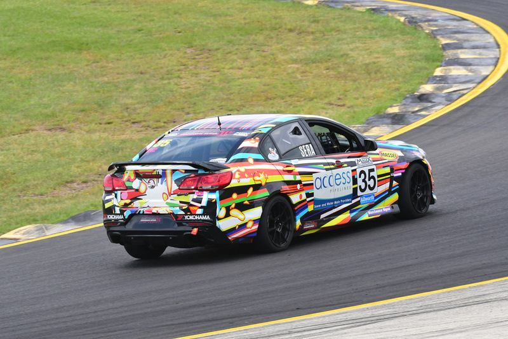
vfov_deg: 2.6
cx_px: 254
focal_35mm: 525
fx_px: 7411
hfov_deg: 3.9
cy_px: 170
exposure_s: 1/640
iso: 800
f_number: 11
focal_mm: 350
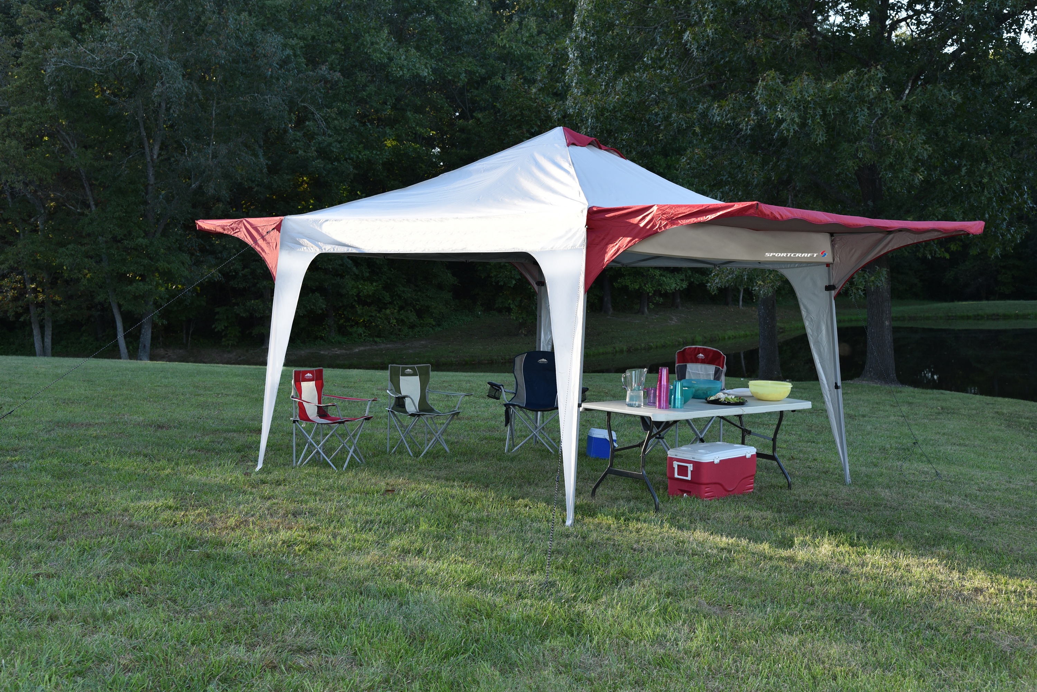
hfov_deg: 44.5
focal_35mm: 44
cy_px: 346
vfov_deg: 30.5
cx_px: 518
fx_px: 1268
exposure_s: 1/200
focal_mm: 44
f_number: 7.1
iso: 400
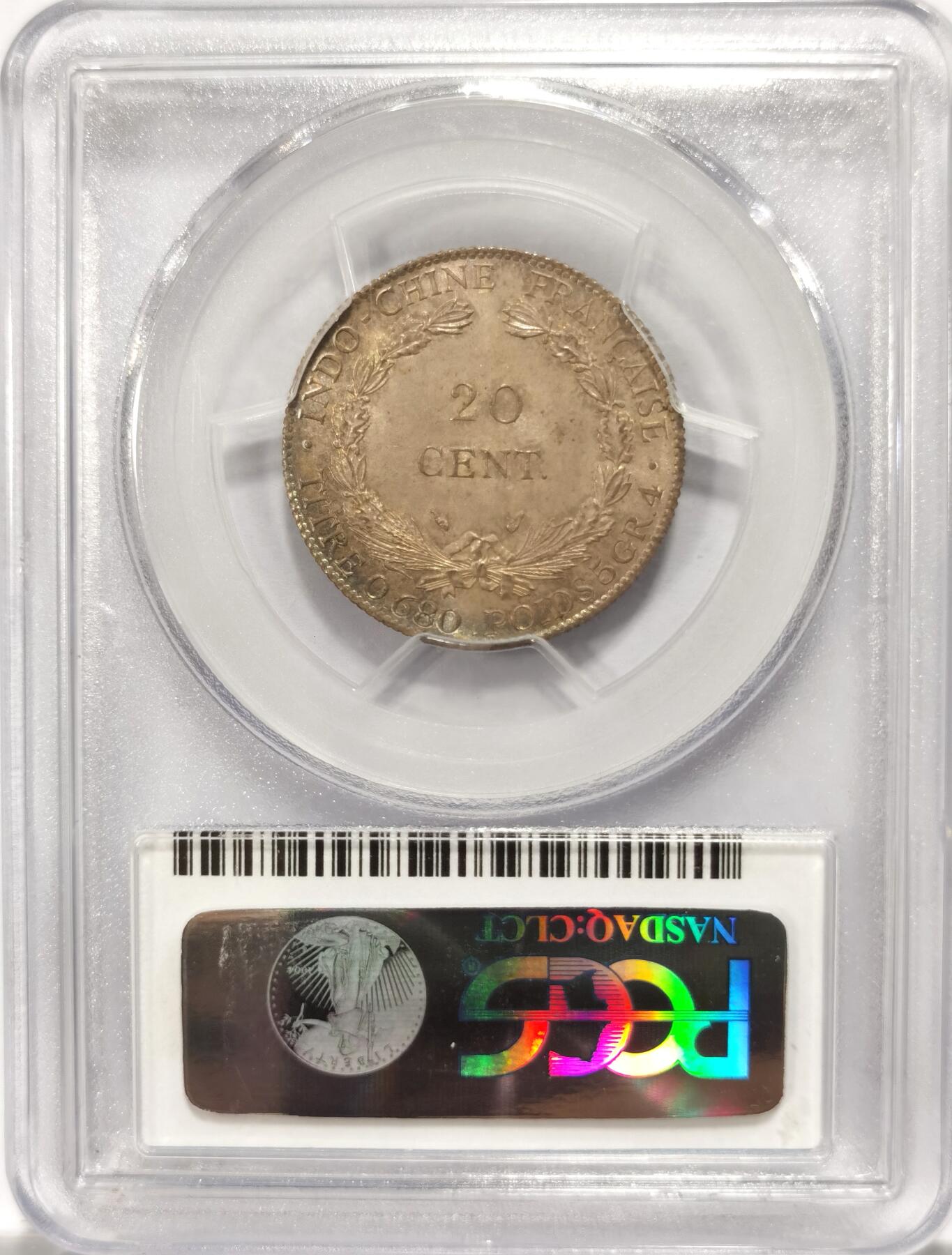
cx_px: 476
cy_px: 628
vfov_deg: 35.4
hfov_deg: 27.2
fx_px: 1966
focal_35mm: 54
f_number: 16
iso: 125
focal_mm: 5.56
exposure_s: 1/100
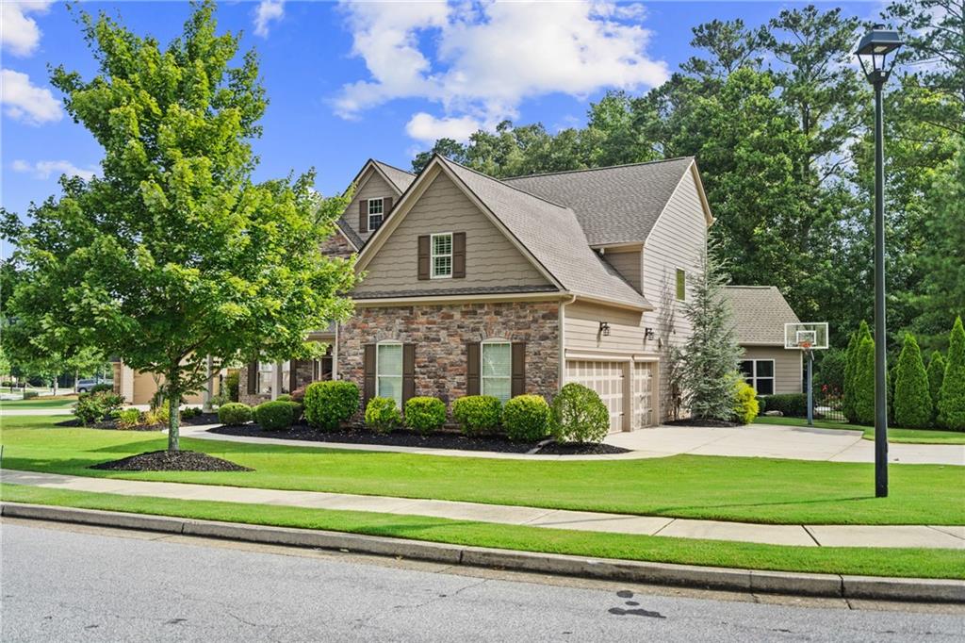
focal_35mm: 31
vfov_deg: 42.3
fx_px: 831
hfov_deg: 60.3
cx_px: 482
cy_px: 322
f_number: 4
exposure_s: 1/1000
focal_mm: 31
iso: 1250
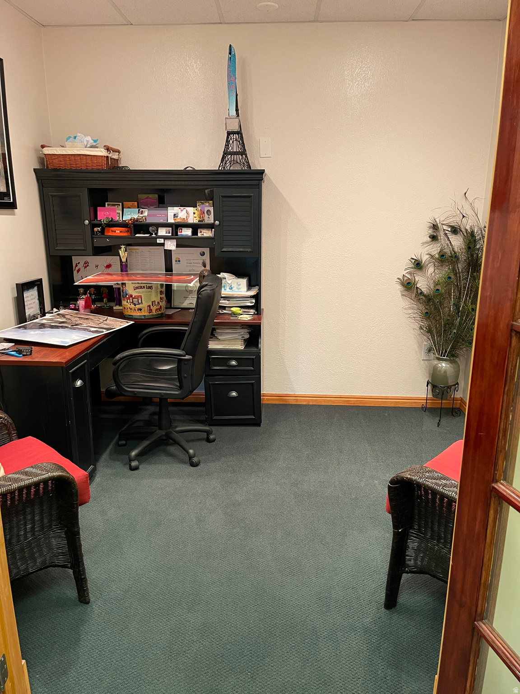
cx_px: 260
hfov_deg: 54.9
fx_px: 501
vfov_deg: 69.4
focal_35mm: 25
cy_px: 347
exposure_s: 1/60
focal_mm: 5.1
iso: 320
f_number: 1.6
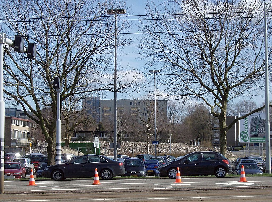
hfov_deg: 19.7
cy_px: 101
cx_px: 136
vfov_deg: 14.7
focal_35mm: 100
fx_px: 784
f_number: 7.5
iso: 100
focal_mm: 16.6
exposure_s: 1/363
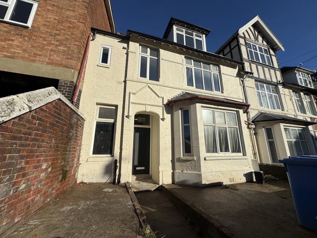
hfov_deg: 102.1
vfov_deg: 85.7
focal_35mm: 14
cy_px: 119
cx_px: 158
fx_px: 128
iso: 32
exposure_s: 1/4132
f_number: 2.2
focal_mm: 2.22
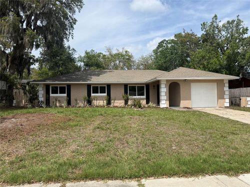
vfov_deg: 56.8
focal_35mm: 24
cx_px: 125
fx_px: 173
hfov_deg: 71.6
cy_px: 94
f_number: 1.78
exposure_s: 1/5714
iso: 80
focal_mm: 6.76
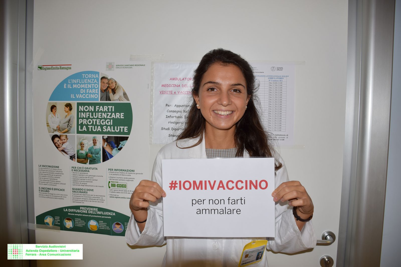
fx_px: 301
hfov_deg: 67.4
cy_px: 134
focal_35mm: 27
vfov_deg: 47.9
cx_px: 200
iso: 100
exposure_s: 1/60
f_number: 3.5
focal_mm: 18
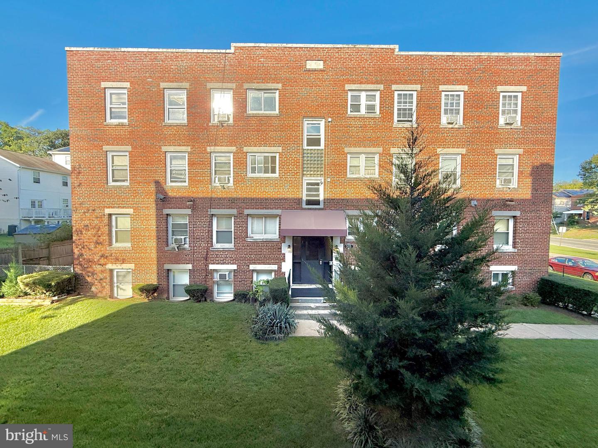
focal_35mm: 14
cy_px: 224
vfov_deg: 85.7
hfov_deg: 102.1
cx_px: 299
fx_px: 242
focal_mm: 2.22
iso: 50
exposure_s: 1/1050
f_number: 2.2
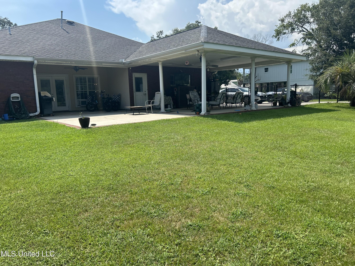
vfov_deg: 53.1
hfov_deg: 67.3
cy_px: 133
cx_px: 178
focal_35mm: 26
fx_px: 267
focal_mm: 5.7
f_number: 1.5
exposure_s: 1/3257
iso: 50
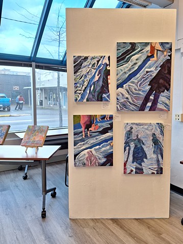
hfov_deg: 58.8
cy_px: 122
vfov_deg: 74.0
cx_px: 92
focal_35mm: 23
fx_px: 162
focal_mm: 5.5
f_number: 1.8
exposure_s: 1/120
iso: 50
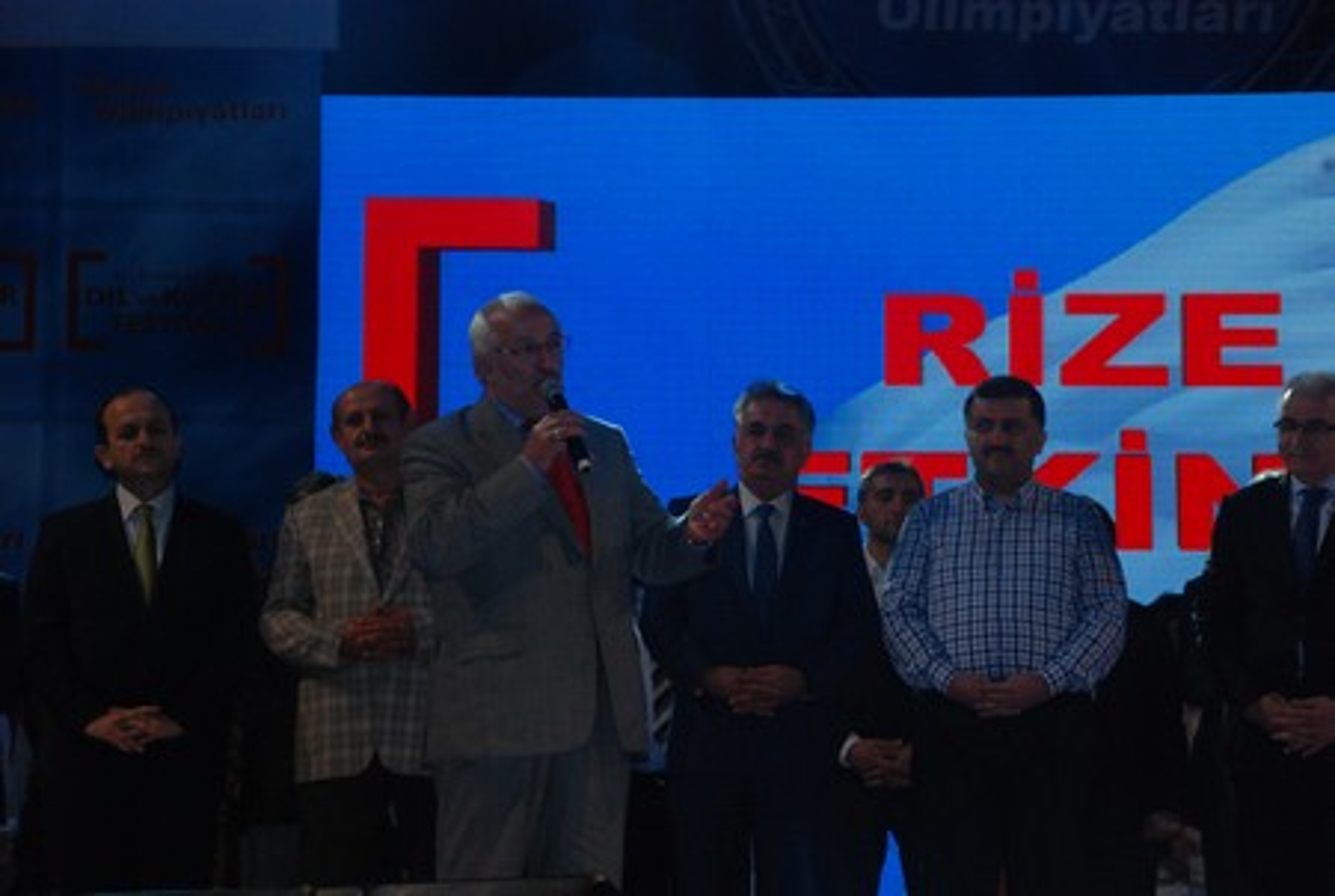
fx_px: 3901
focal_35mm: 105
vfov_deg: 13.1
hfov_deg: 19.4
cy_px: 448
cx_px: 668
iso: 800
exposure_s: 1/200
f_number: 7.1
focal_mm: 70
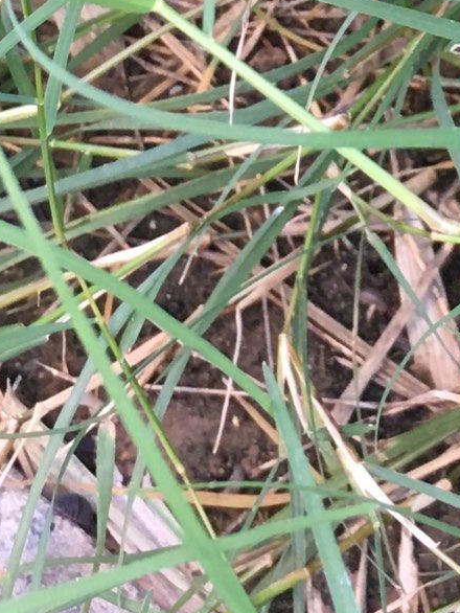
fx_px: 2390
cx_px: 353
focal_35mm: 135
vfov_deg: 13.8
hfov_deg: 11.0
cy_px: -294
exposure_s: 1/33
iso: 40
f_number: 2.2
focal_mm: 4.15
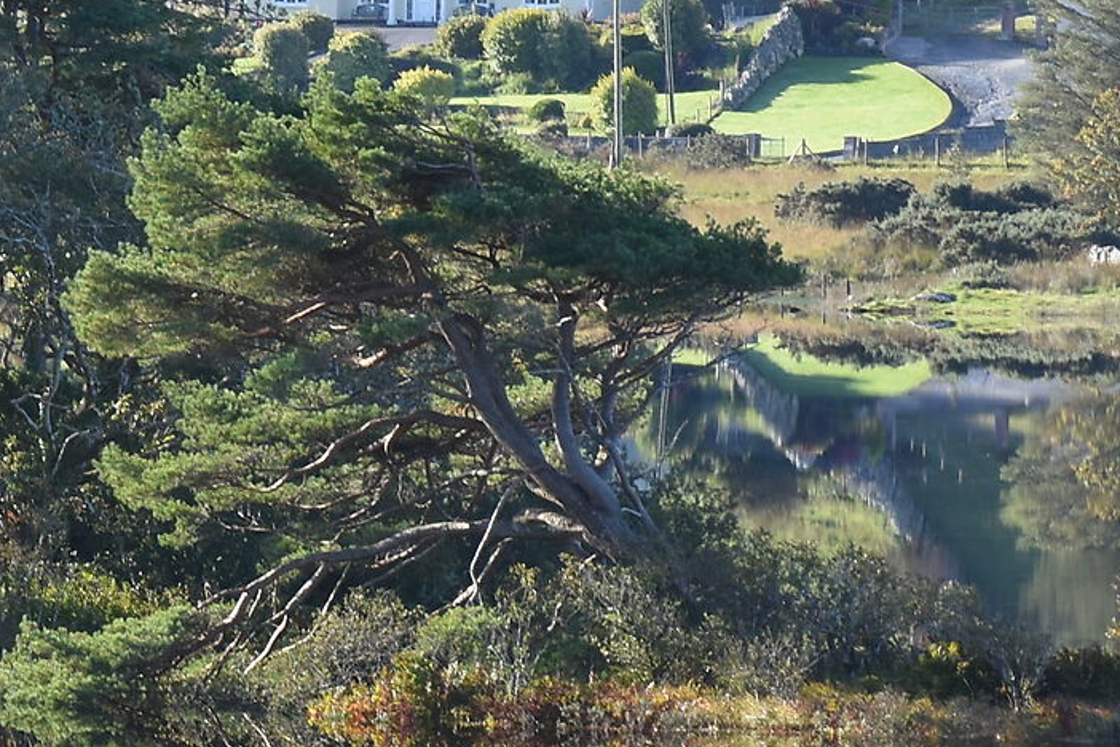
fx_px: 15959
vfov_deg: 2.7
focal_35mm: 513
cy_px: 296
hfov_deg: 4.0
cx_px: -249
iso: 200
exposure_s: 1/125
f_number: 10
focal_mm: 100
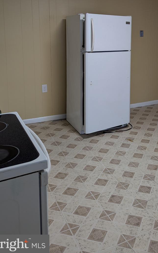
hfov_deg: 32.5
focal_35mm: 38
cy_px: 66
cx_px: 130
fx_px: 262
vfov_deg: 49.7
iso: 90
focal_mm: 6.81
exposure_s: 1/60
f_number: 1.85
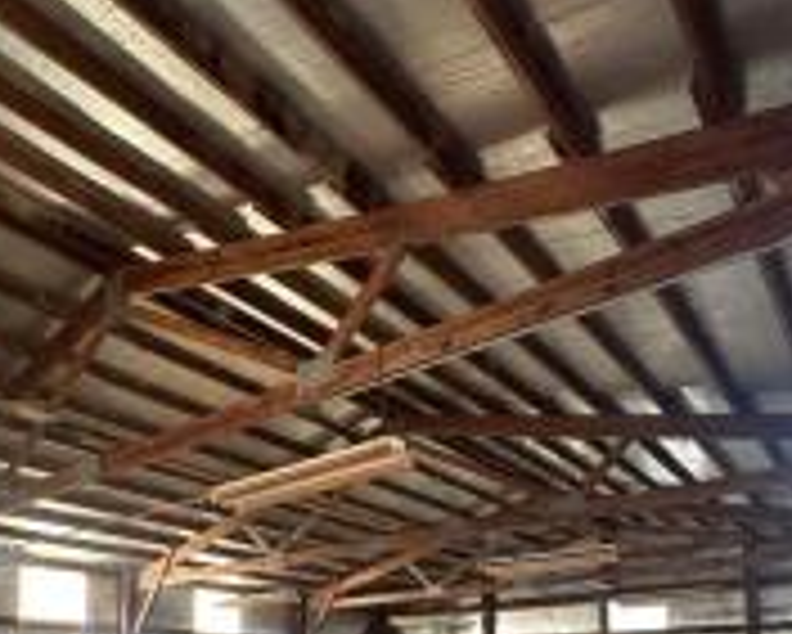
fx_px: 727
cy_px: 661
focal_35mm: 31
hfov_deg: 56.9
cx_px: 333
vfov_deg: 40.2
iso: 250
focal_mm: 2.22
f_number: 2.2
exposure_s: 1/99
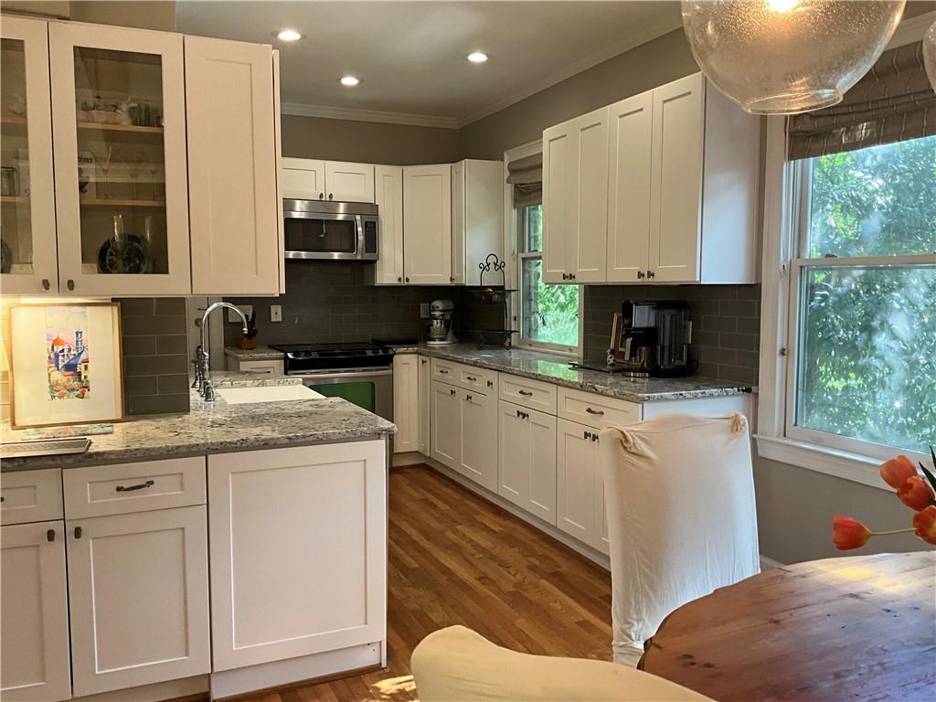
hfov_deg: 61.7
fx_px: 784
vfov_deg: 48.2
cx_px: 468
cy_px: 351
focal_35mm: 29
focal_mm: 3
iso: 125
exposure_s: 1/60
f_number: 1.8
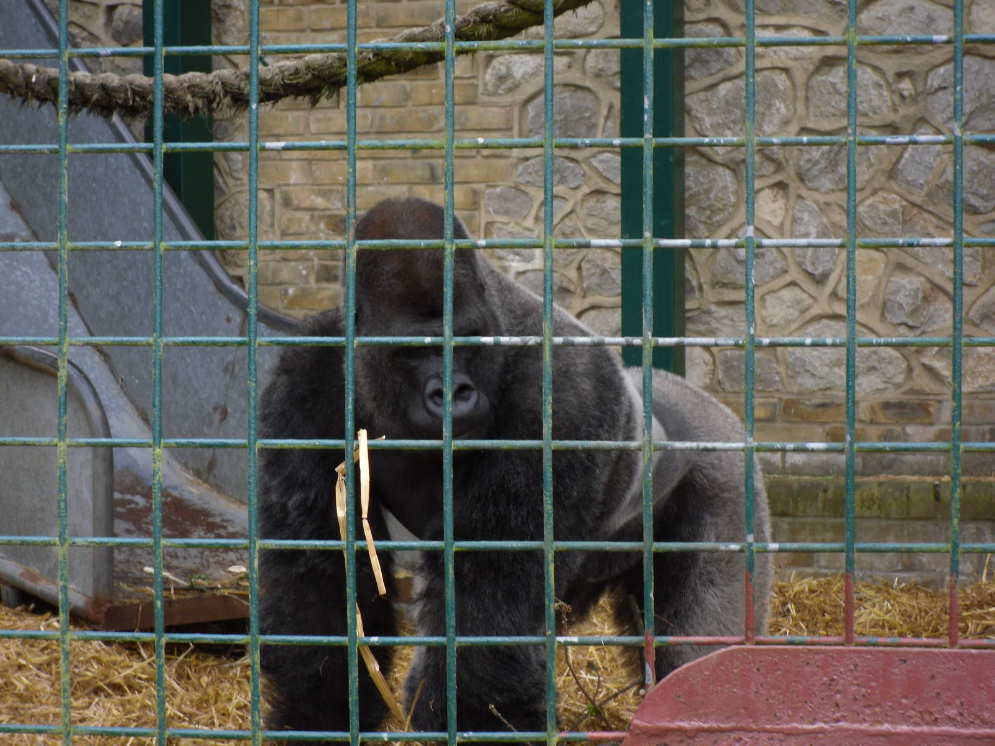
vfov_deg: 16.4
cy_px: 373
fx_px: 2587
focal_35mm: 90
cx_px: 498
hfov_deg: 21.8
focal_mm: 17.1
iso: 100
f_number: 5.3
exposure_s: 1/60
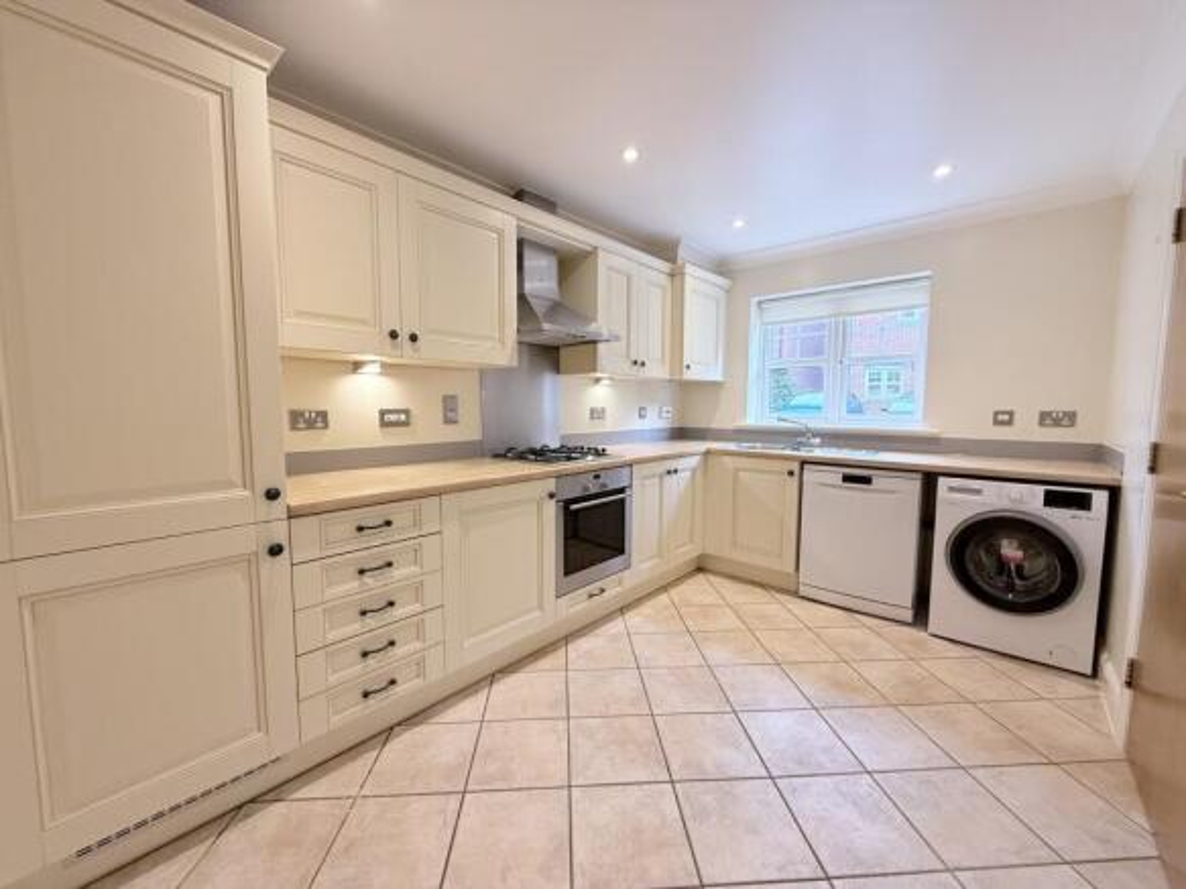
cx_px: 593
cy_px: 444
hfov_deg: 102.1
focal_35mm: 14
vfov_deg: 85.7
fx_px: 480
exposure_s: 1/100
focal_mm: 2.22
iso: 200
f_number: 2.2
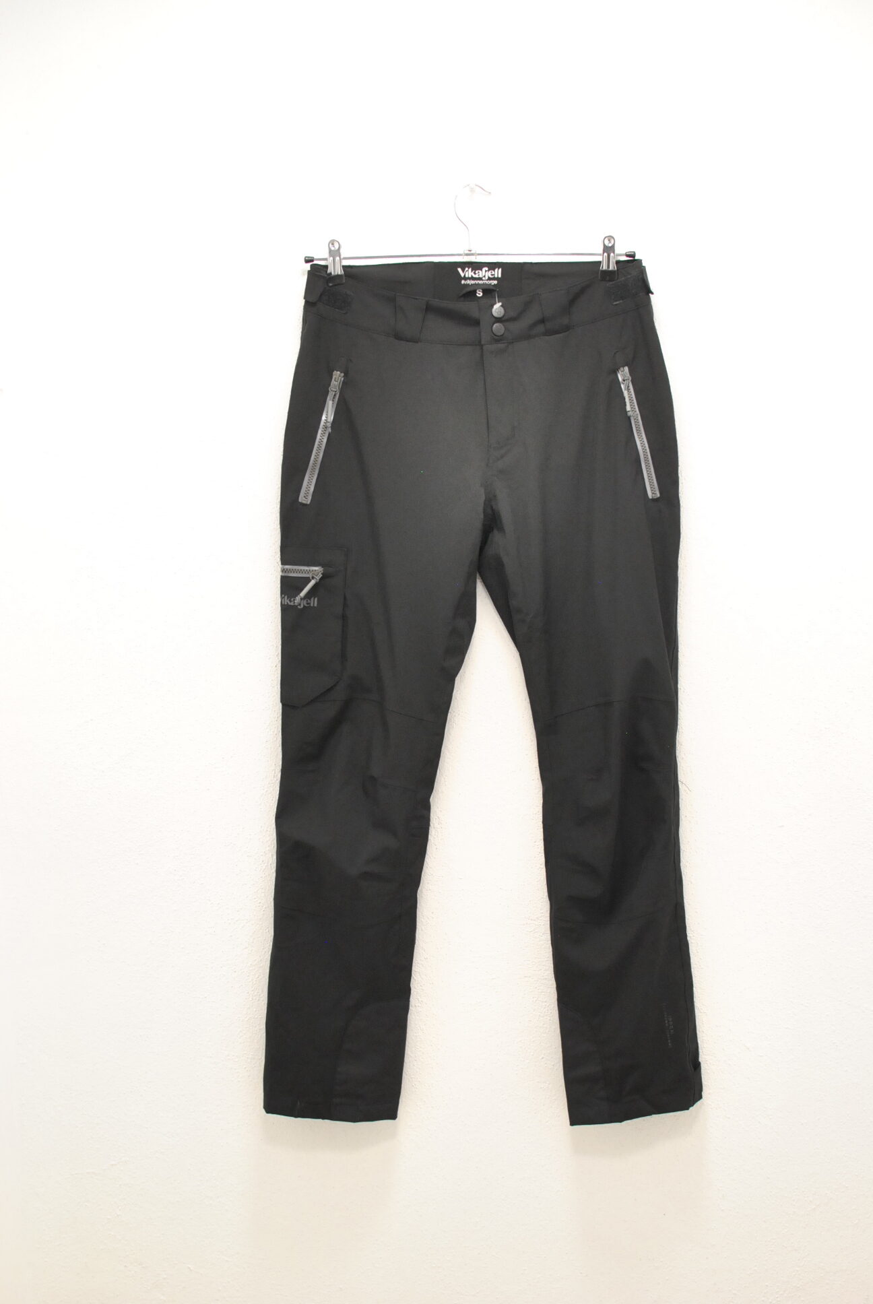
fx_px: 1904
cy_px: 652
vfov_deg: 37.8
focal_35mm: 52
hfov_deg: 25.8
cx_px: 436
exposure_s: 1/80
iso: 800
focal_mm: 35
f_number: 4
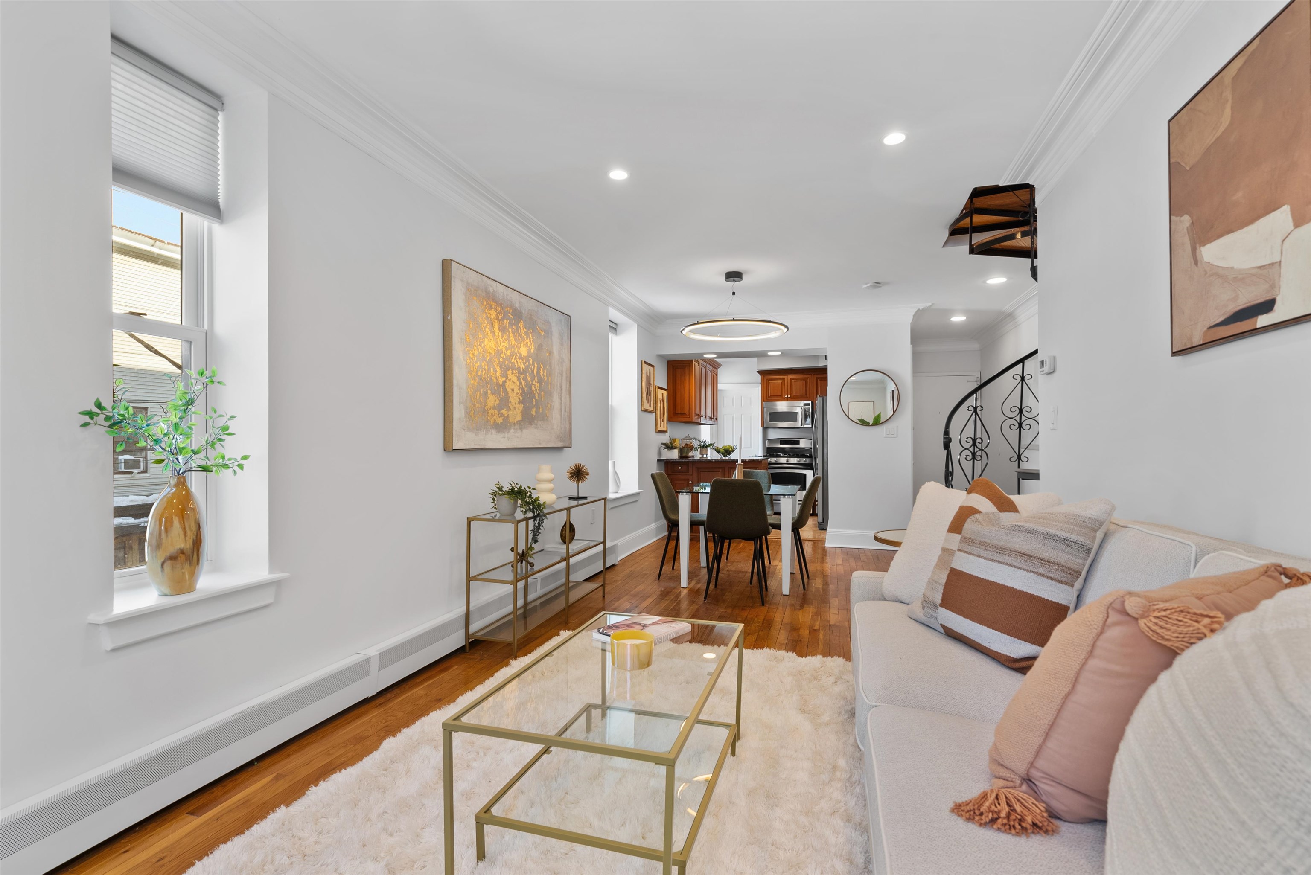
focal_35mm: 16
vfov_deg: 73.8
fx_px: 583
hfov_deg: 96.7
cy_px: 438
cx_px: 656
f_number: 8
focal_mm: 16
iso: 100
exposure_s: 1/4
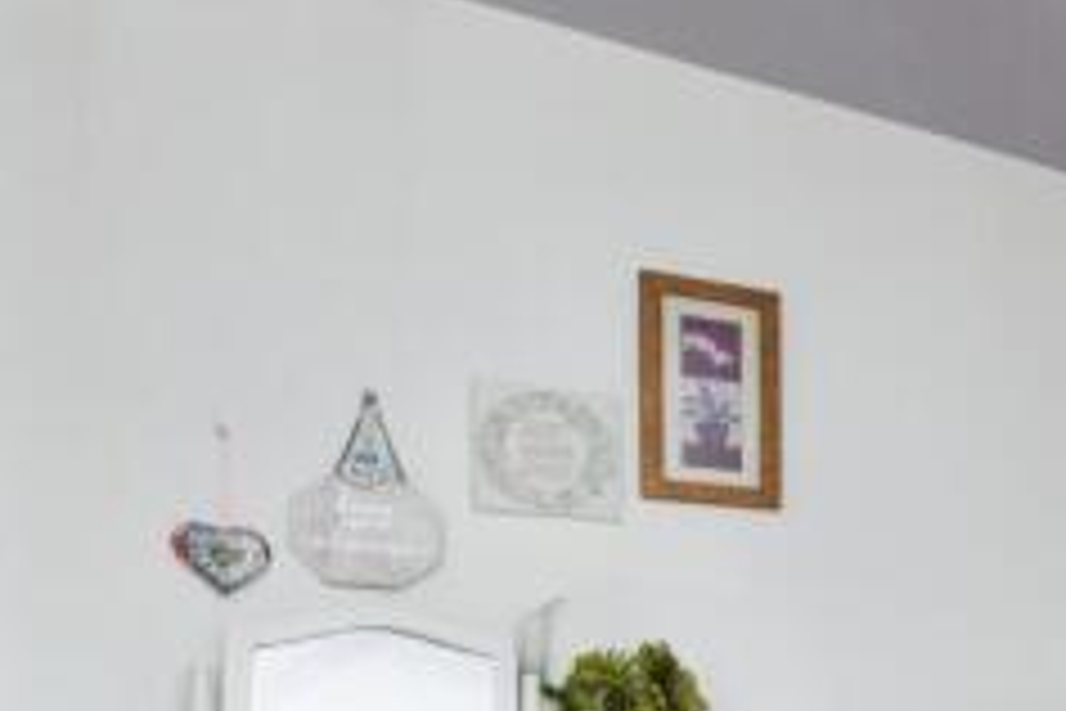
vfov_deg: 25.9
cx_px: 1433
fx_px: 1392
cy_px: 830
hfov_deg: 31.1
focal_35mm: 47
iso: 800
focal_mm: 17
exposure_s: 1/200
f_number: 8
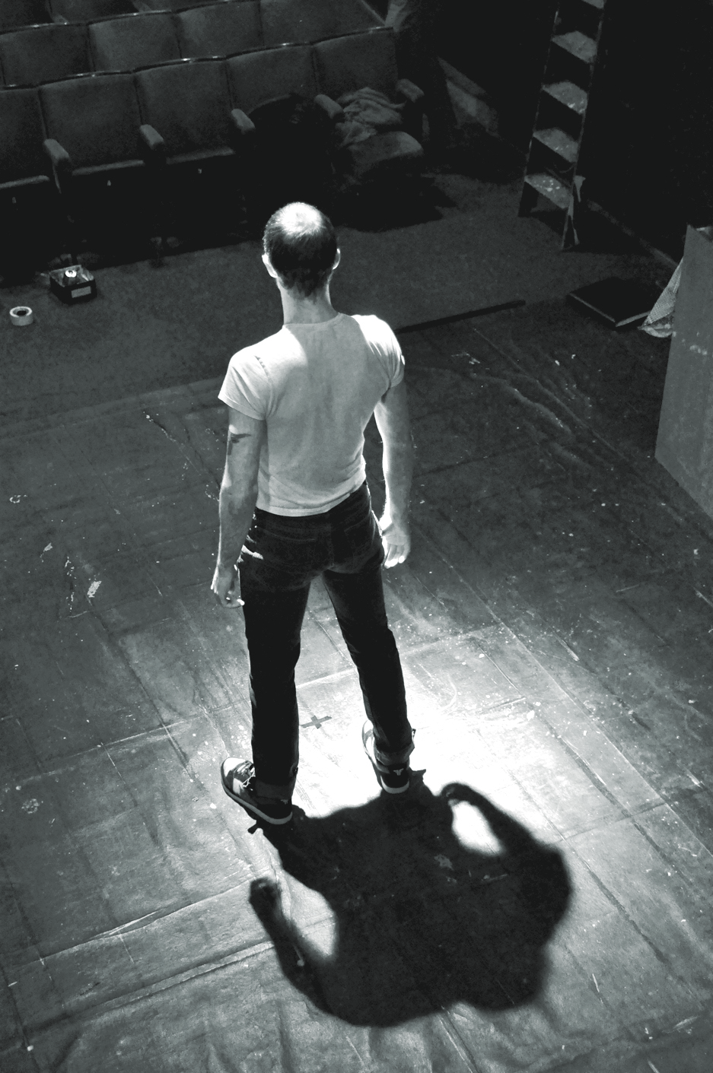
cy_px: 536
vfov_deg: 37.9
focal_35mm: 52
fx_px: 1564
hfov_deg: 25.7
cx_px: 356
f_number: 4.2
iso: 2500
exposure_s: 1/60
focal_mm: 35
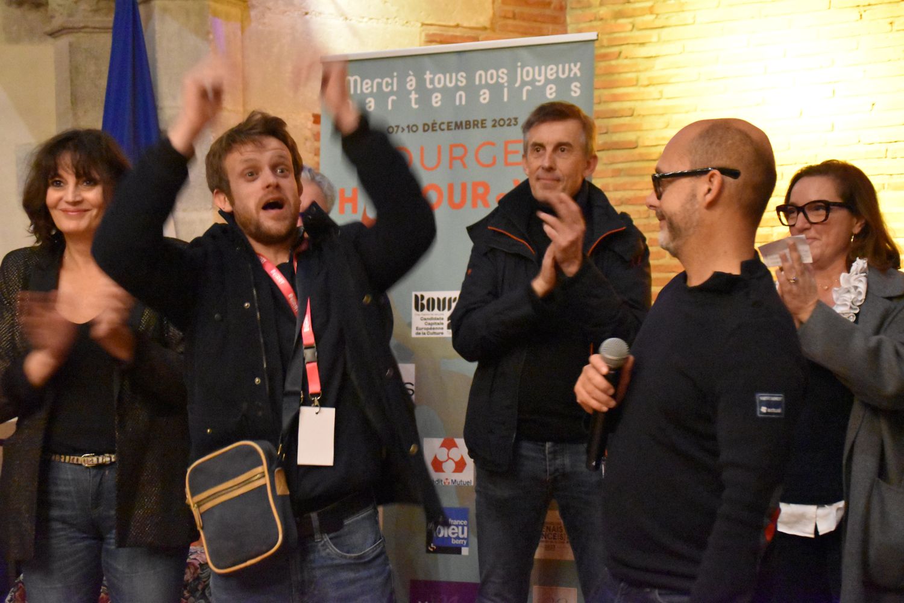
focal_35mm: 75
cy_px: 302
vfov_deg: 18.2
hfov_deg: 27.0
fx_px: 1883
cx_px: 452
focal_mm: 50
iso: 12800
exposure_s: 1/40
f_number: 5
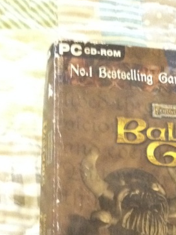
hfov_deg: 14.8
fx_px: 670
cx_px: 161
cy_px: 284
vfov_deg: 18.7
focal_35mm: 99
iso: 500
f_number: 2.4
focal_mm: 4.28
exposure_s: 1/15
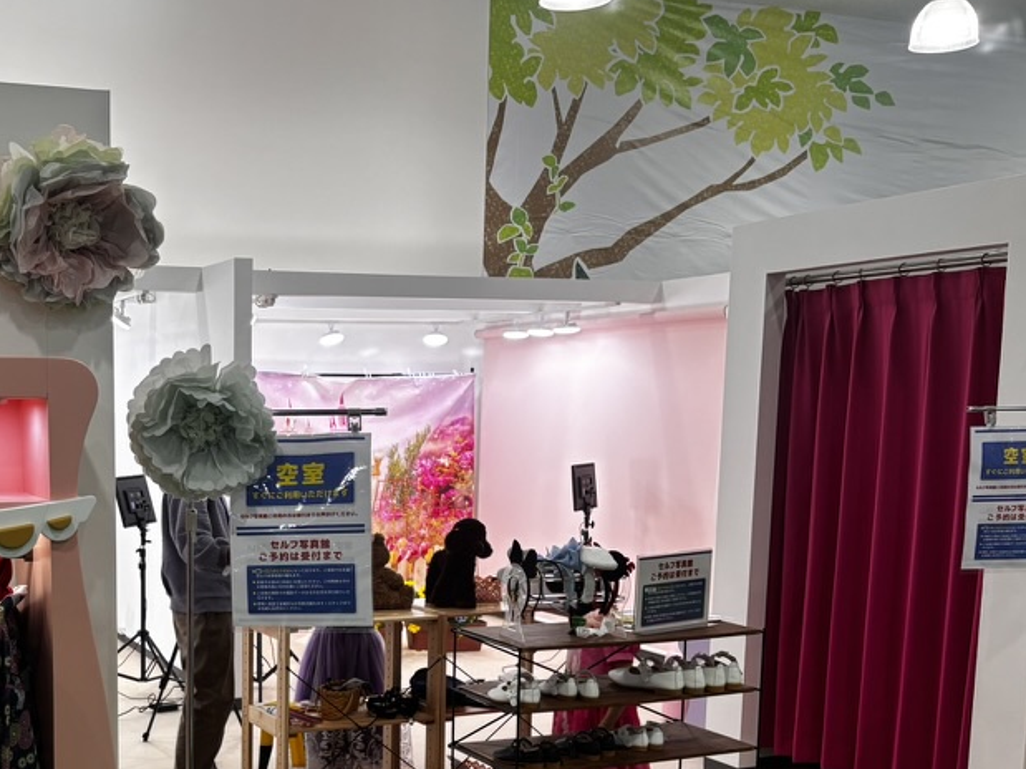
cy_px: 572
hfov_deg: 41.7
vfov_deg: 33.0
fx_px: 1274
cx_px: 184
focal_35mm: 43
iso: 100
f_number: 1.6
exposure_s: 1/120
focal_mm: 5.96
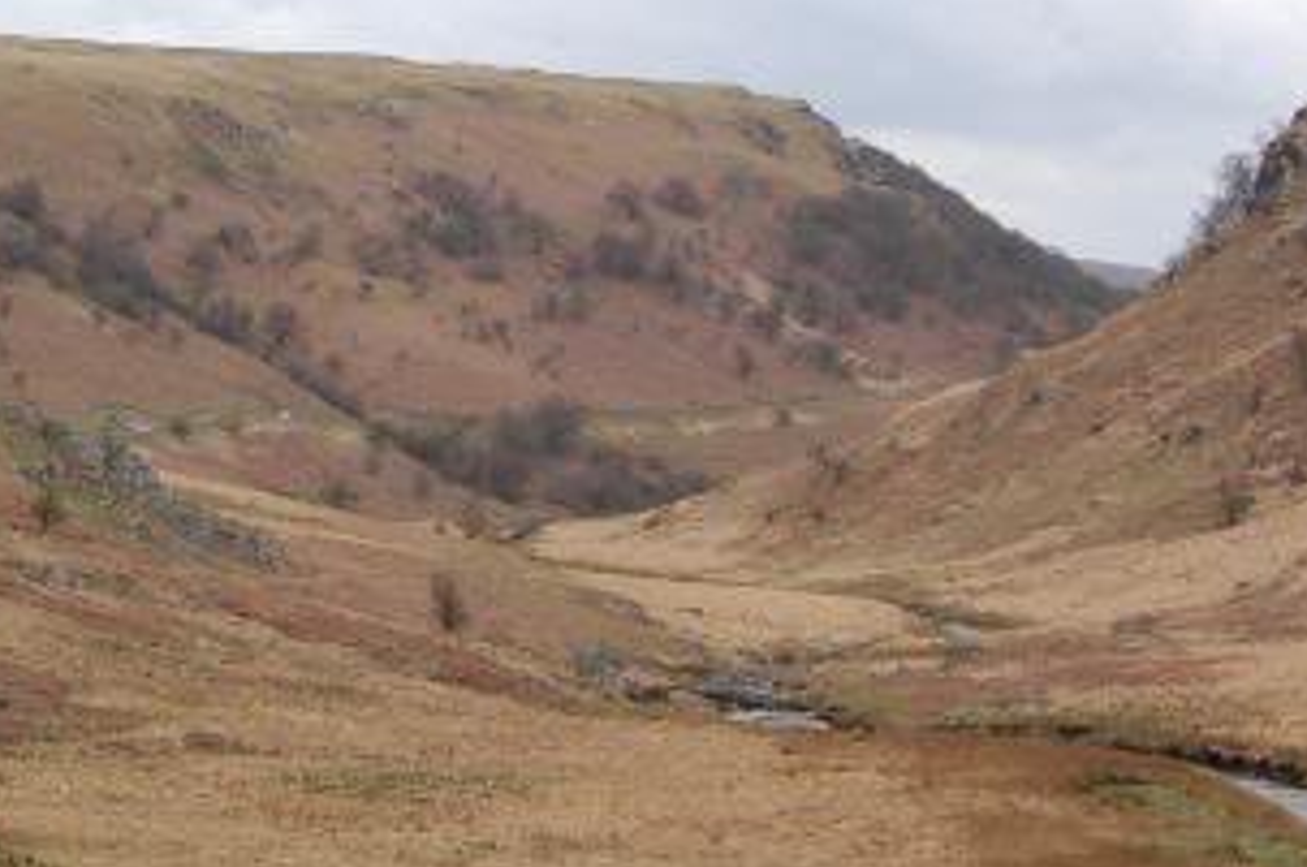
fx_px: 4023
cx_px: 220
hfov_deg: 18.2
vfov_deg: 12.3
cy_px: 306
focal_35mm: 111
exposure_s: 1/250
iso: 200
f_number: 8
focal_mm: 28
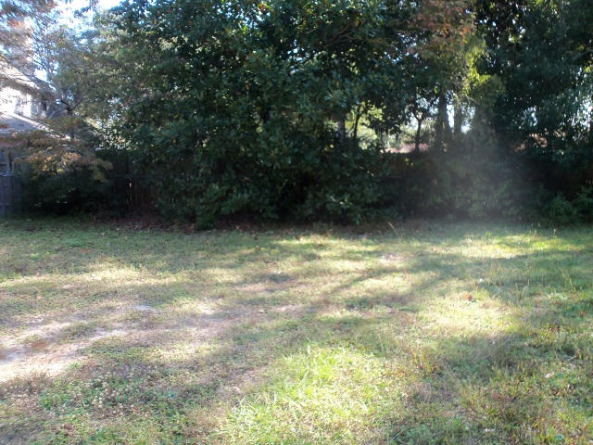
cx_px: 296
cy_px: 222
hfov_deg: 61.7
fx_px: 497
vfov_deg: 48.2
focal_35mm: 29
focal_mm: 5.2
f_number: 3.4
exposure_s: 1/100
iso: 80
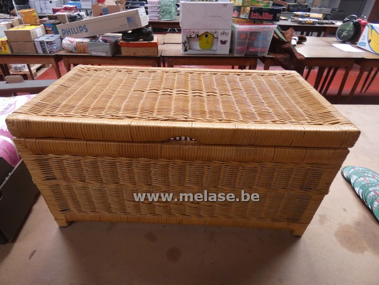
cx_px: 190
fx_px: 219
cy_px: 142
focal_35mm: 20
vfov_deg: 66.0
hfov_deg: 81.7
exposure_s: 1/60
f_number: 2.8
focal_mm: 3.6
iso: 250
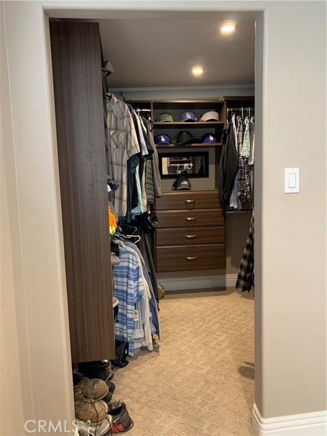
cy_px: 218
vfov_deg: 67.3
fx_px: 327
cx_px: 164
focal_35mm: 26
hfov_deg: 53.1
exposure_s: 1/58
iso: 400
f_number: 1.8
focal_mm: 4.25
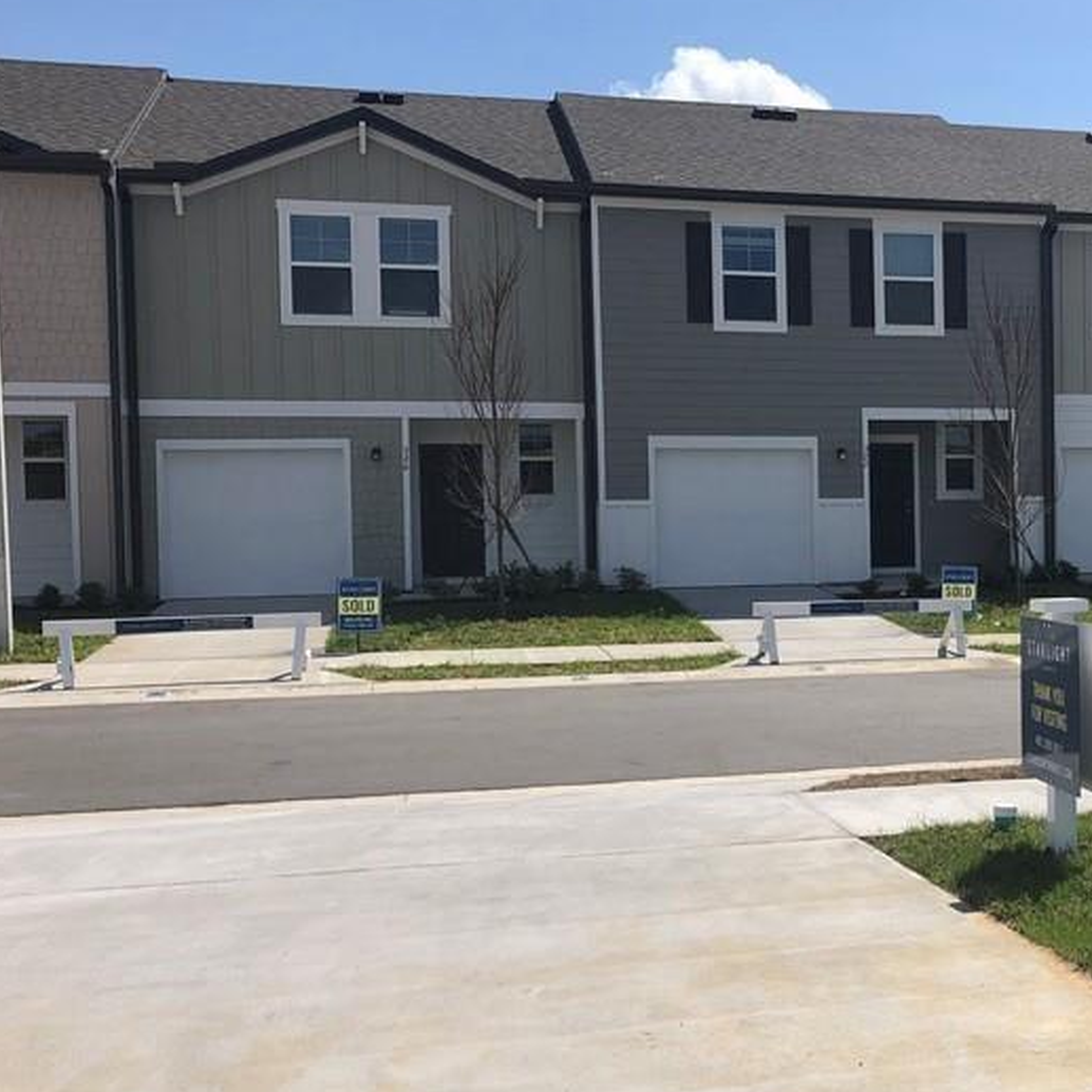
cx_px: 1001
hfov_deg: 32.8
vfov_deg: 34.7
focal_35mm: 49
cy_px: 577
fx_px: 1749
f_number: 1.8
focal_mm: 3.99
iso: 20
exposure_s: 1/3247
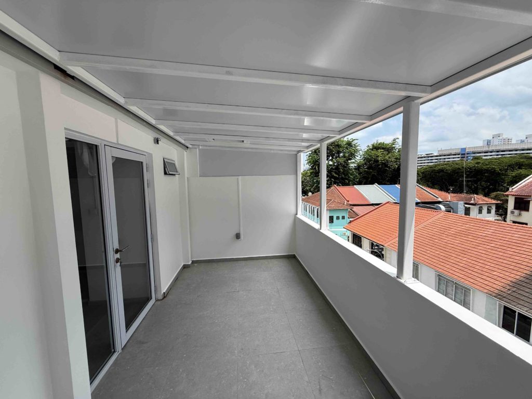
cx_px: 266
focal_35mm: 14
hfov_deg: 102.1
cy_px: 200
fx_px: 215
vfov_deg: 85.7
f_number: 2.2
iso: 64
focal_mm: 2.22
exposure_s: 1/1901
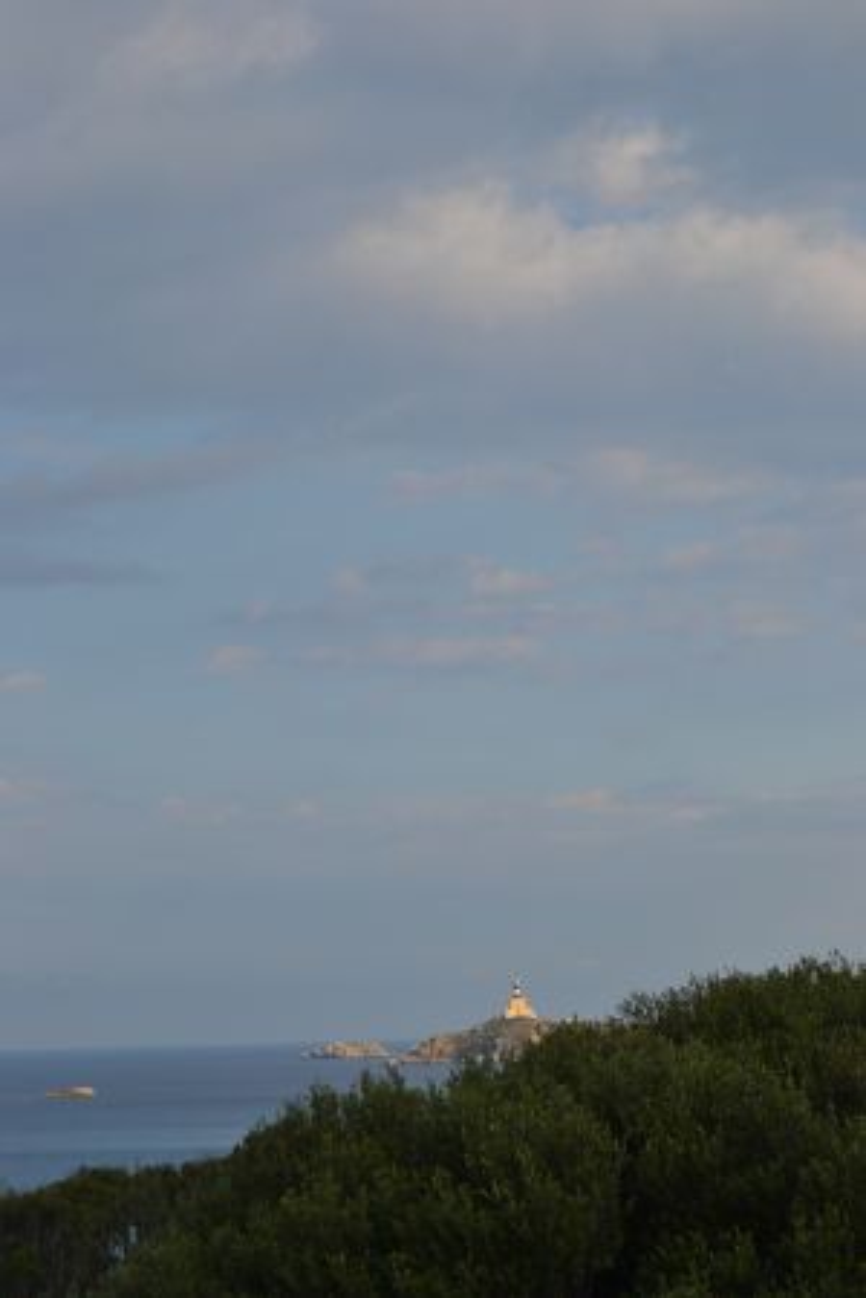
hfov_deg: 16.6
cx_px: 433
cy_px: 649
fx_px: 2977
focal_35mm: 82
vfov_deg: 24.6
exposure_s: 1/320
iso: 100
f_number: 9
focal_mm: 55
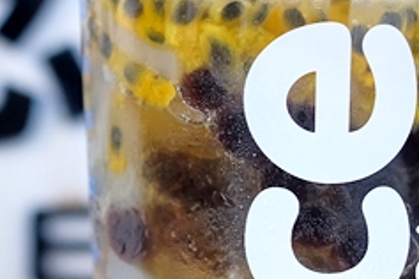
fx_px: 1548
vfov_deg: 10.2
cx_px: -27
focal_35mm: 133
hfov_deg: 15.1
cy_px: 327
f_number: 2.8
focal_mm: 23
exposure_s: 1/170
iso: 800
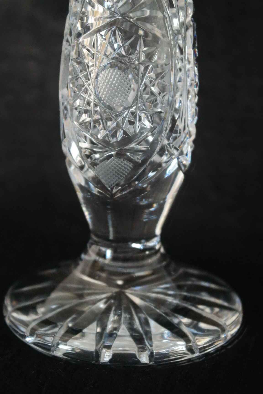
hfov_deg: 17.7
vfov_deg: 26.3
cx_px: 132
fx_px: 844
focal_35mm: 77
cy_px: 197
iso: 3200
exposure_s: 1/60
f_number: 5.6
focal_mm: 50
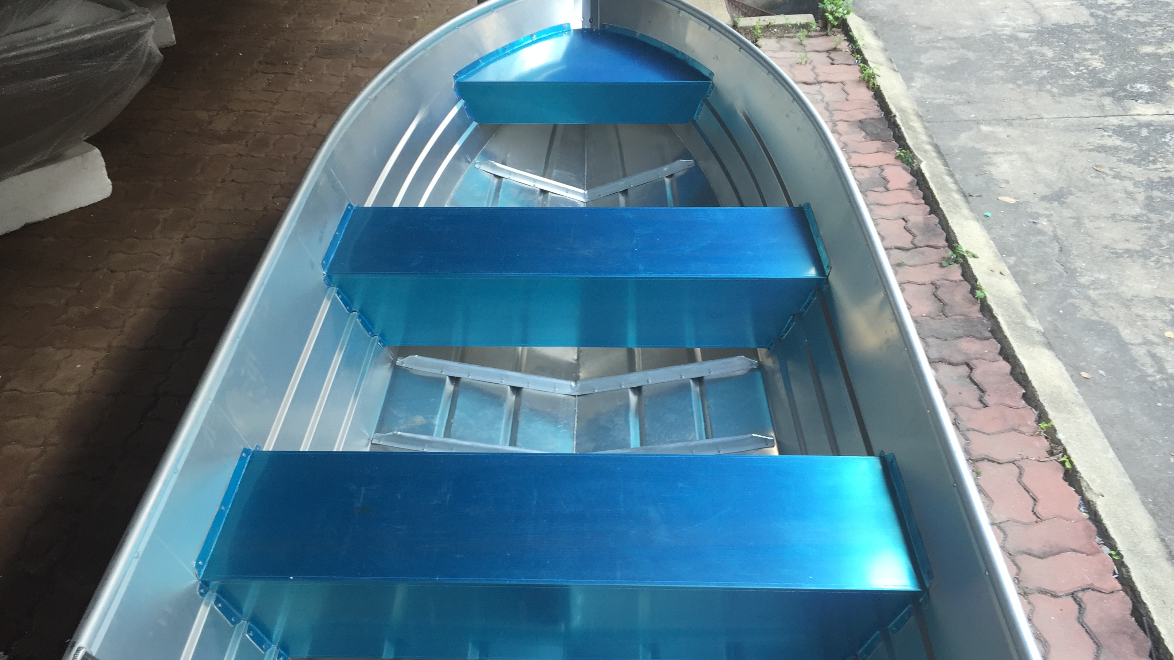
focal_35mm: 32
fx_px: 996
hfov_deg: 61.0
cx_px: 581
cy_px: 392
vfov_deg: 36.6
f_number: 2.2
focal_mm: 4.15
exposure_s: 1/50
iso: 32
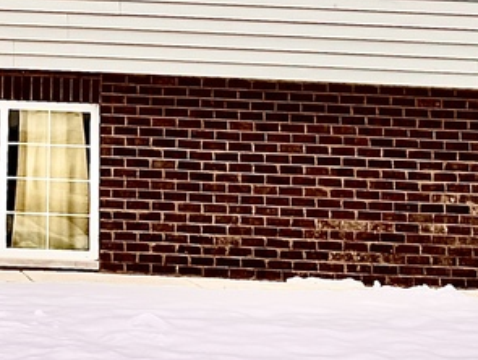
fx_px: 1618
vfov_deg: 12.2
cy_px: -151
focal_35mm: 117
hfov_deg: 16.1
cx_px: -97
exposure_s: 1/4673
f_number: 1.78
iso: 80
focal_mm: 6.76
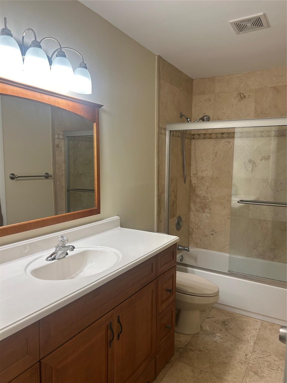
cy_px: 192
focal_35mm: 26
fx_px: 287
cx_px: 144
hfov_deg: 53.1
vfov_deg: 67.3
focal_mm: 5.7
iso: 64
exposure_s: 1/120
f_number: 1.5
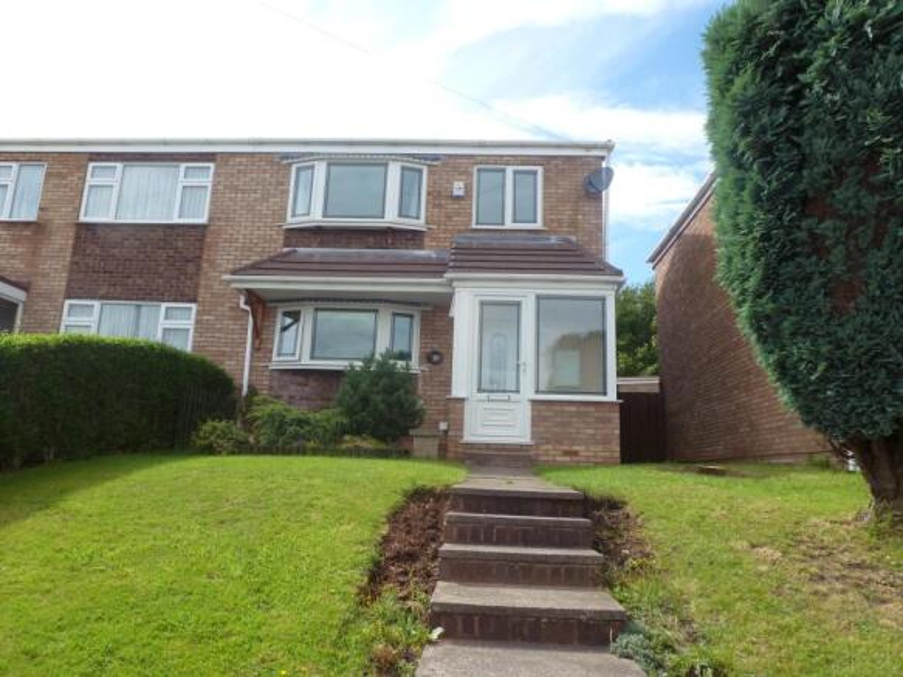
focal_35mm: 24
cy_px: 338
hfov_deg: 71.6
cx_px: 452
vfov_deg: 56.8
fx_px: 626
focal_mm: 4.3
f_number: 4
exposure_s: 1/400
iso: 100
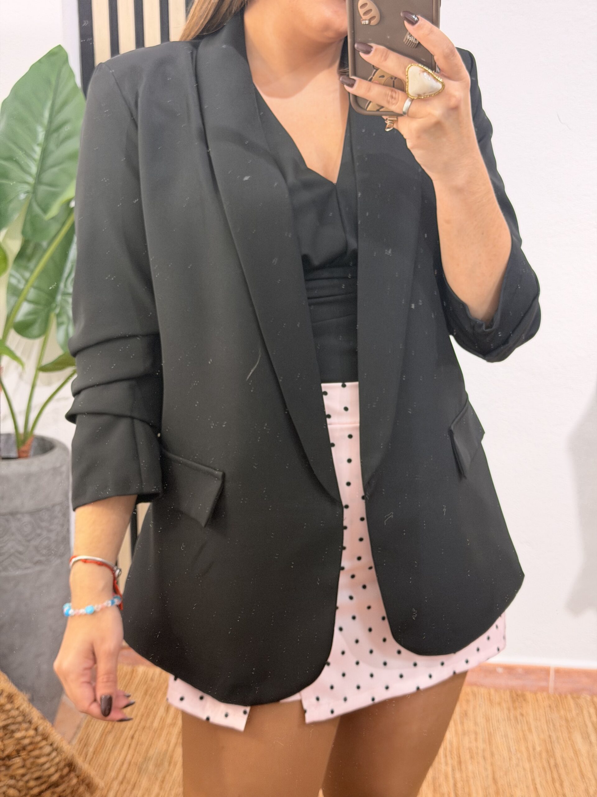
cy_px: 398
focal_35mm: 48
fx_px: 1104
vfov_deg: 39.7
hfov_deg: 30.3
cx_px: 298
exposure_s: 1/100
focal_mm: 6.76
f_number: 1.78
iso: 200
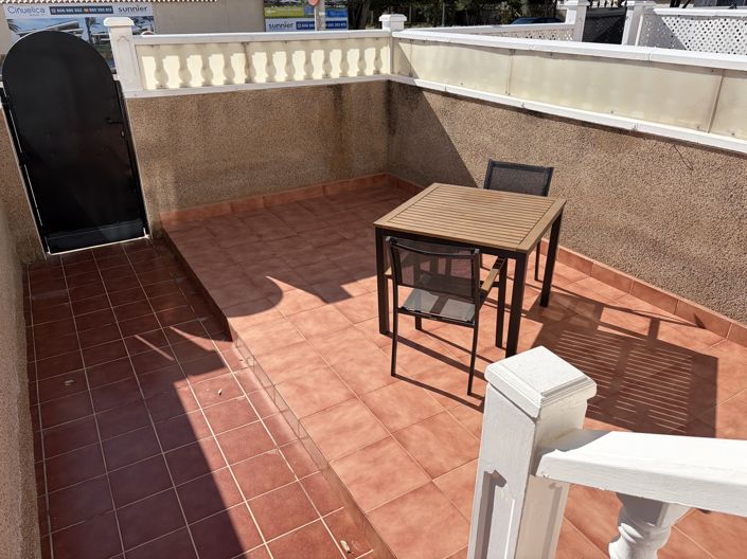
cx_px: 374
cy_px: 280
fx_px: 561
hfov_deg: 67.3
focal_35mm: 26
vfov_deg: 53.0
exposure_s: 1/3623
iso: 50
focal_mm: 5.96
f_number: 1.6
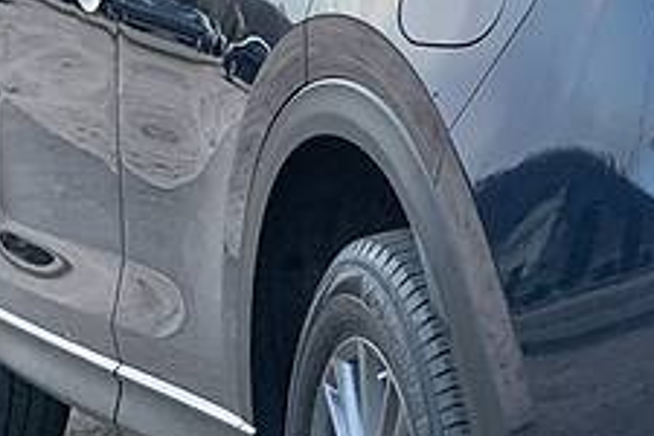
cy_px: 116
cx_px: 895
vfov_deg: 7.1
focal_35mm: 192
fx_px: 3488
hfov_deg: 10.4
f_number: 2.4
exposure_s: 1/60
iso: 200
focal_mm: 6
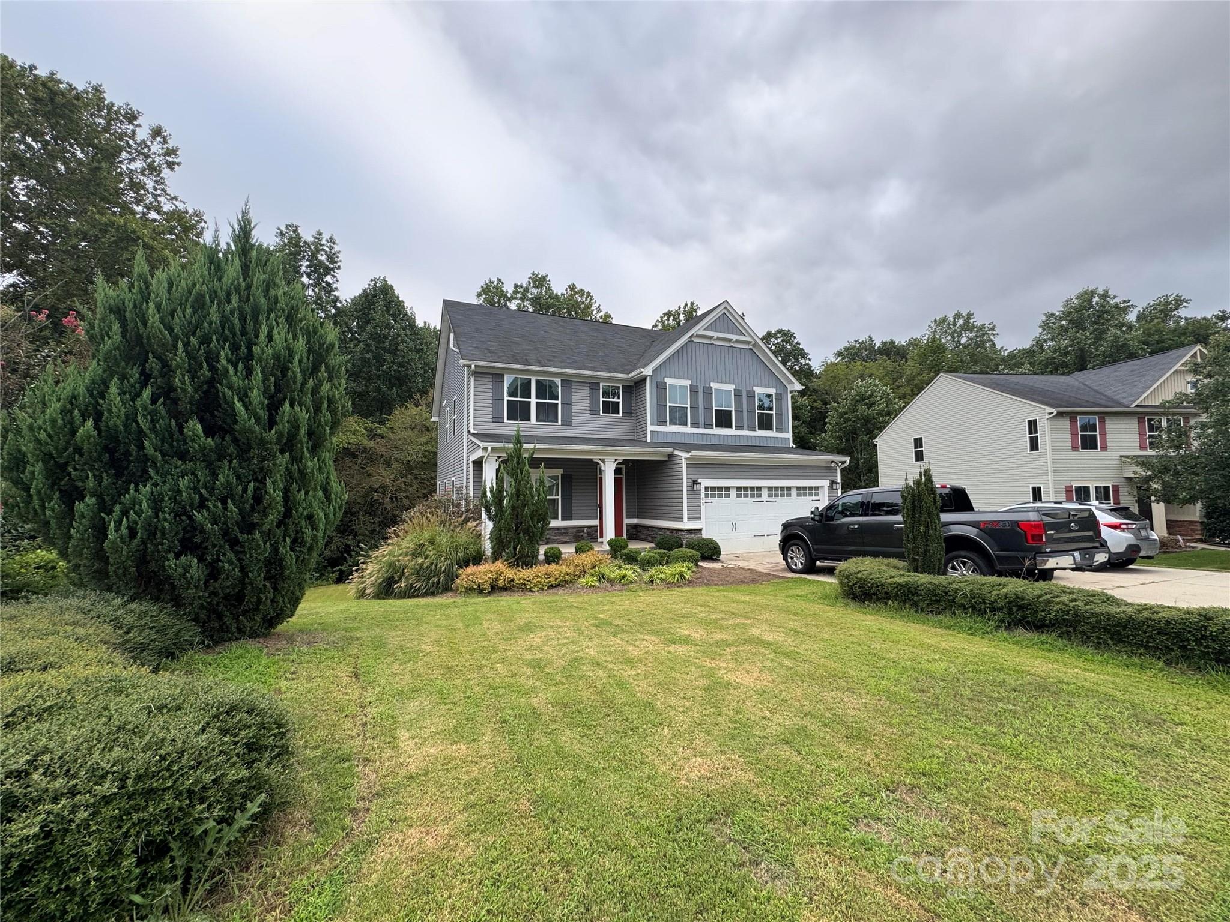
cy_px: 461
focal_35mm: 14
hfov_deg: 102.1
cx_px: 615
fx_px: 497
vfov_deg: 85.7
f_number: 2.2
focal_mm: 2.22
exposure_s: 1/99
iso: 50
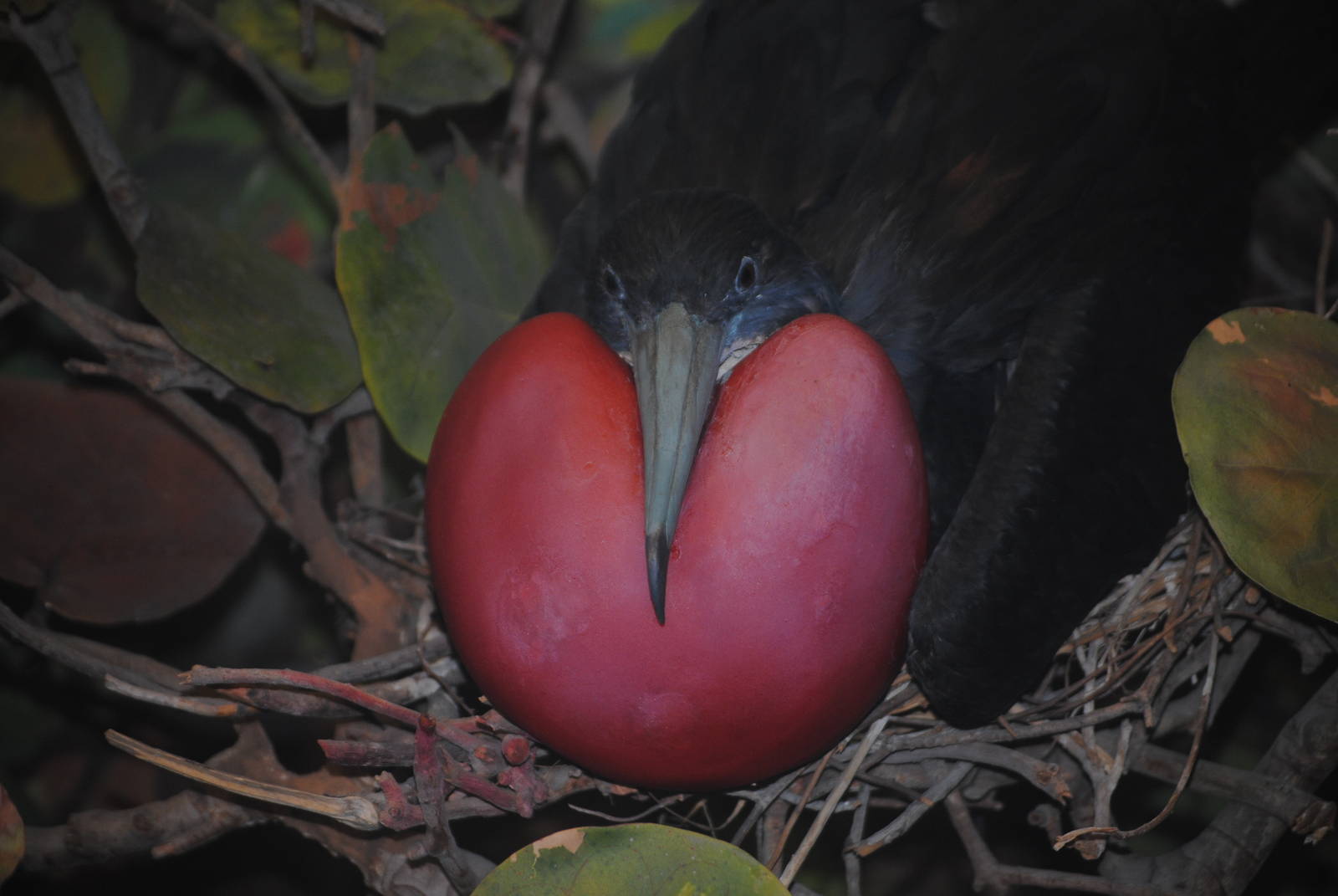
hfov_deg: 13.7
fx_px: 5582
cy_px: 448
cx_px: 669
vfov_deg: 9.2
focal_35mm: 150
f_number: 4.5
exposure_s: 1/60
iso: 200
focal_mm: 100
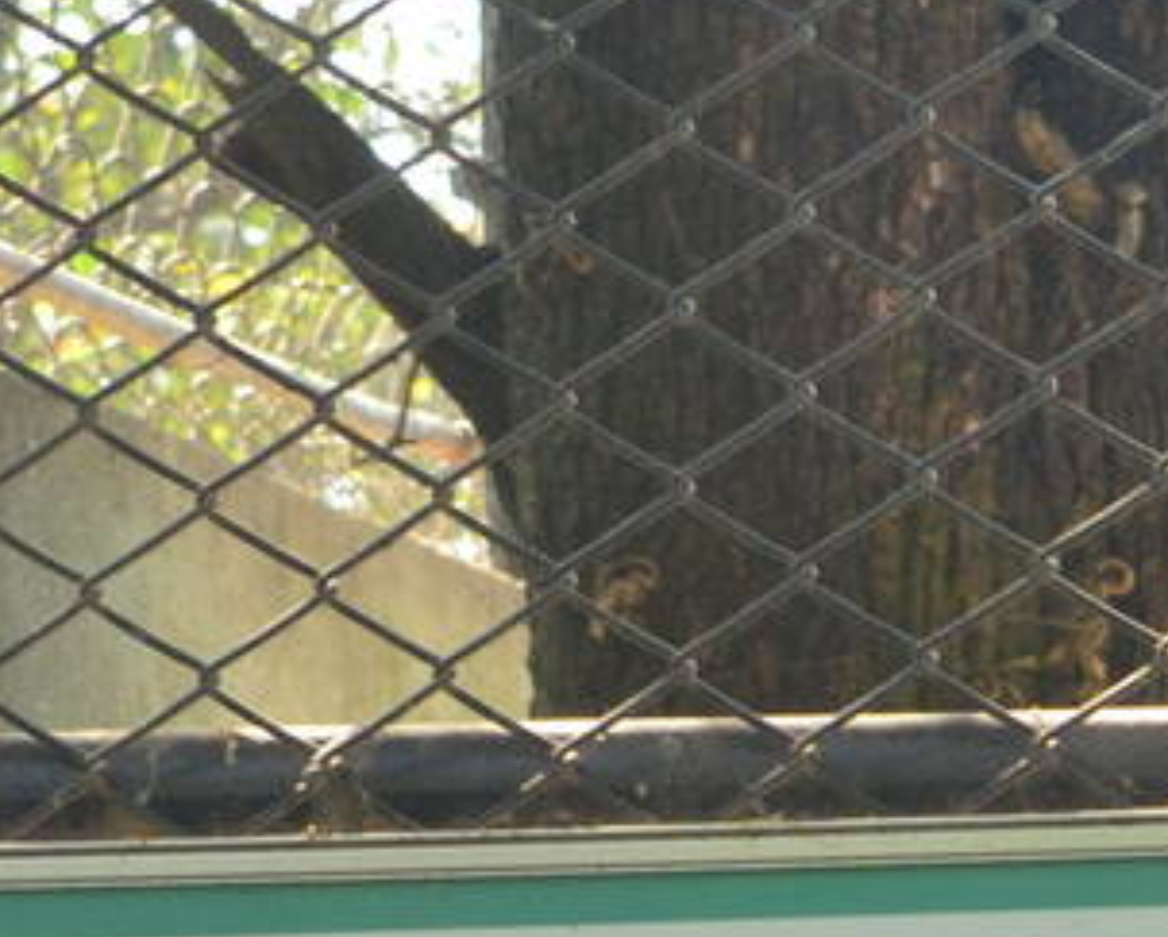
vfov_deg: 3.8
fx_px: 14099
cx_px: 917
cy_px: 1835
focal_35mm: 407
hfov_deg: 4.7
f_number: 9
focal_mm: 55
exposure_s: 1/250
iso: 1000
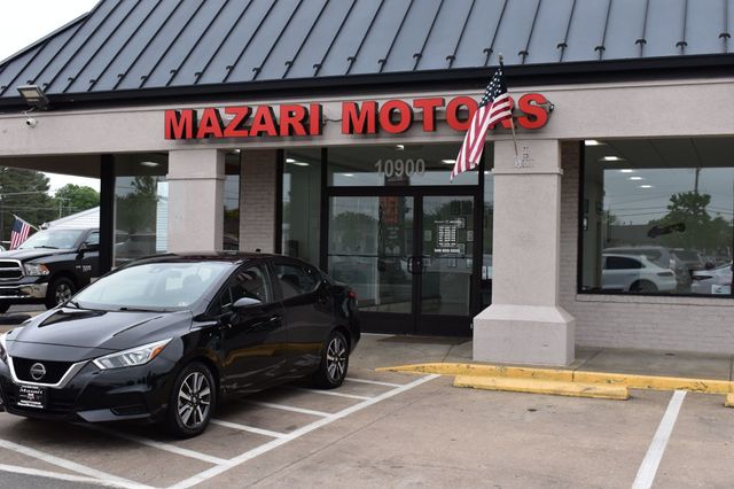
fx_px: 917
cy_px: 244
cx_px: 367
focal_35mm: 45
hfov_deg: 43.6
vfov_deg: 29.8
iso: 400
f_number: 10
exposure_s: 1/200
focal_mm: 30
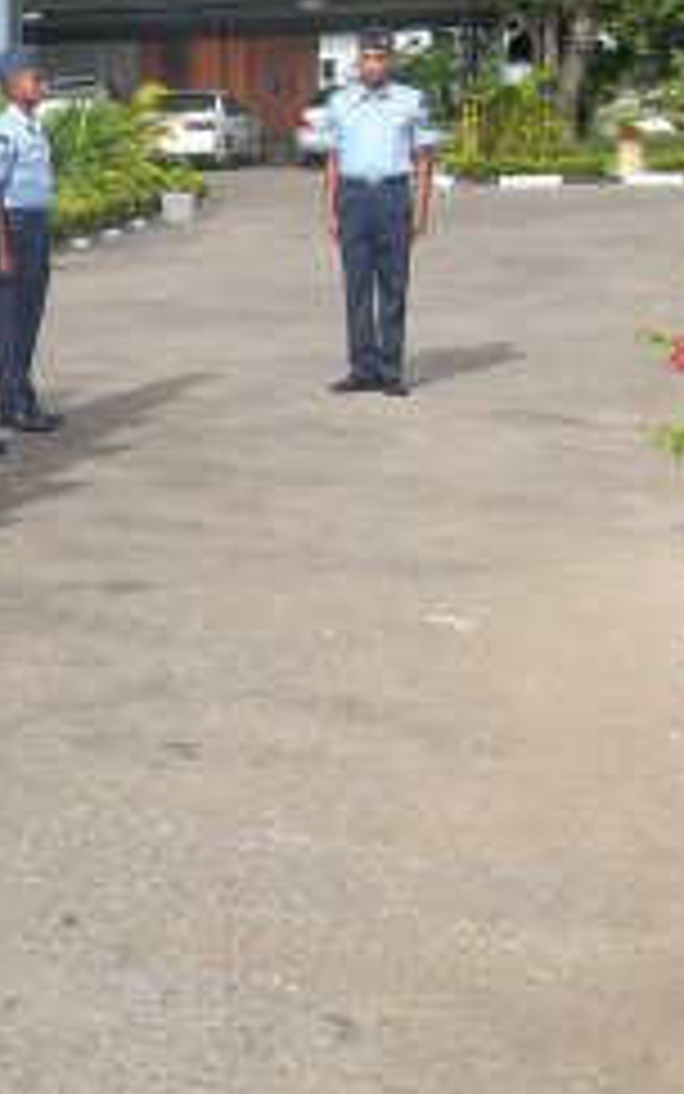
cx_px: -461
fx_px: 2236
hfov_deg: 15.5
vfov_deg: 27.2
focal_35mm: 75
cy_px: 313
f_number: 5.5
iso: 80
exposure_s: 1/200
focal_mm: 5.7
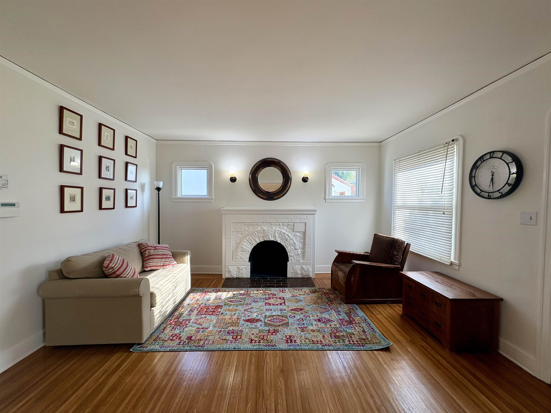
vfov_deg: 85.7
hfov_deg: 102.1
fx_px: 223
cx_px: 276
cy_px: 206
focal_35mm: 14
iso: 64
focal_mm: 2.22
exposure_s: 1/125
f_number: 2.2
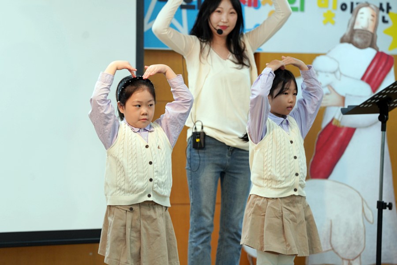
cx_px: 198
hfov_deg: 10.3
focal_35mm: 200
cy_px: 132
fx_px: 2205
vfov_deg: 6.9
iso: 1600
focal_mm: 200
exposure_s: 1/250
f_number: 4
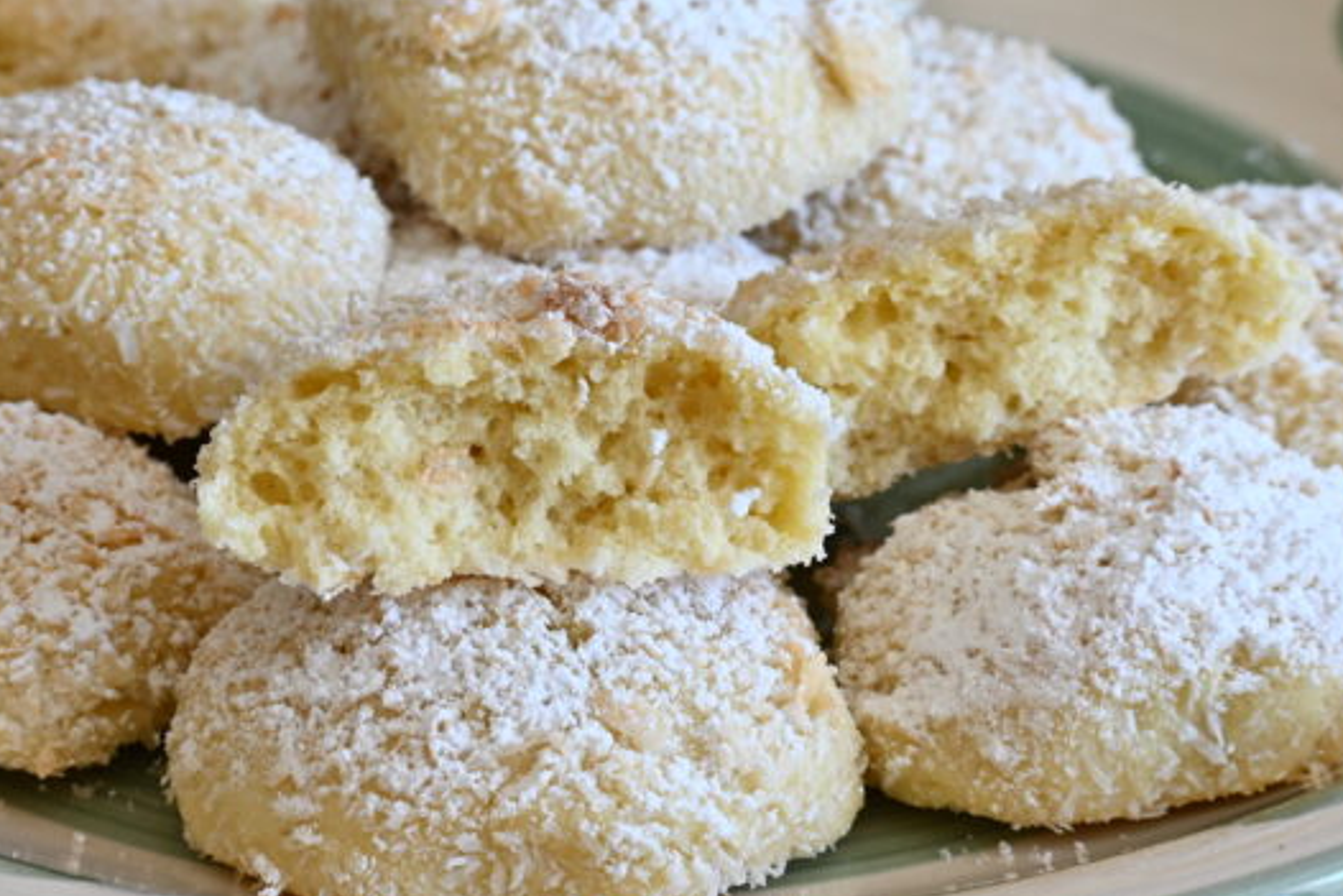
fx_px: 5821
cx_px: 544
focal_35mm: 156
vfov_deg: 8.8
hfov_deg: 13.2
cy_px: 341
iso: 200
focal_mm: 76
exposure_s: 1/10
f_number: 11
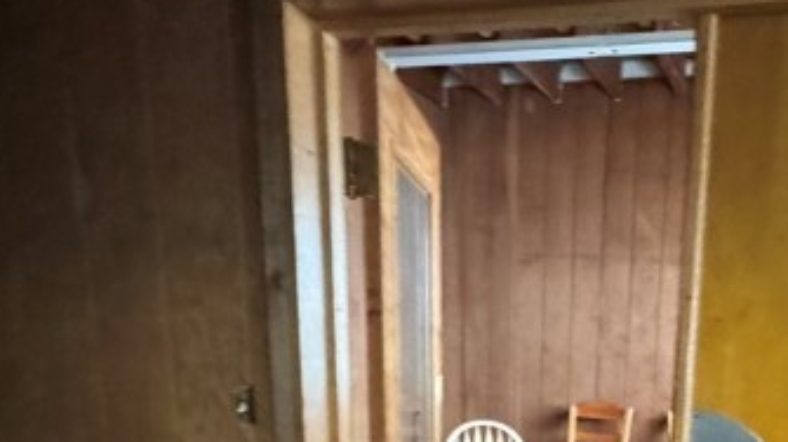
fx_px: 731
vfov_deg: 29.6
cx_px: 605
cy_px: 510
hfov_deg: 53.7
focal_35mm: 35
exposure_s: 1/40
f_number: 2.2
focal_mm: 2.22
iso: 1250
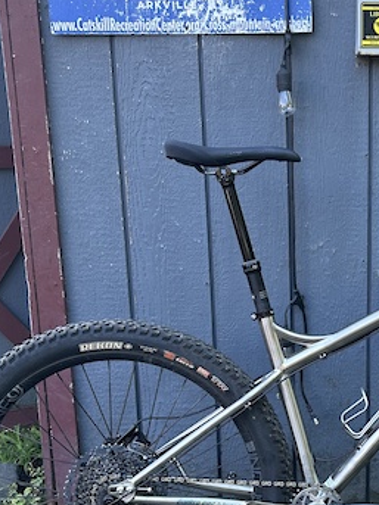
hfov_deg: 24.9
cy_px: 349
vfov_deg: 34.0
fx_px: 818
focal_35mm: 56
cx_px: 379
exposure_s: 1/128
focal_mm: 6.86
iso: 64
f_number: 1.78
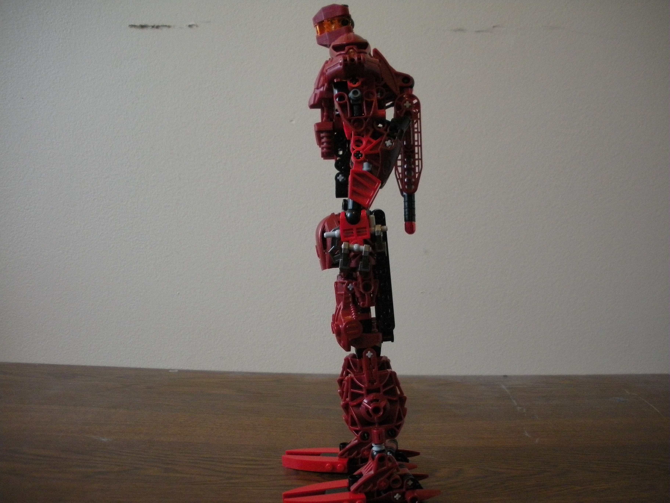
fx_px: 677
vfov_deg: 40.7
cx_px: 335
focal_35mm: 35
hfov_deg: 52.6
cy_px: 252
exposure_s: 1/51.7
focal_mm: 6.3
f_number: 3.5
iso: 400
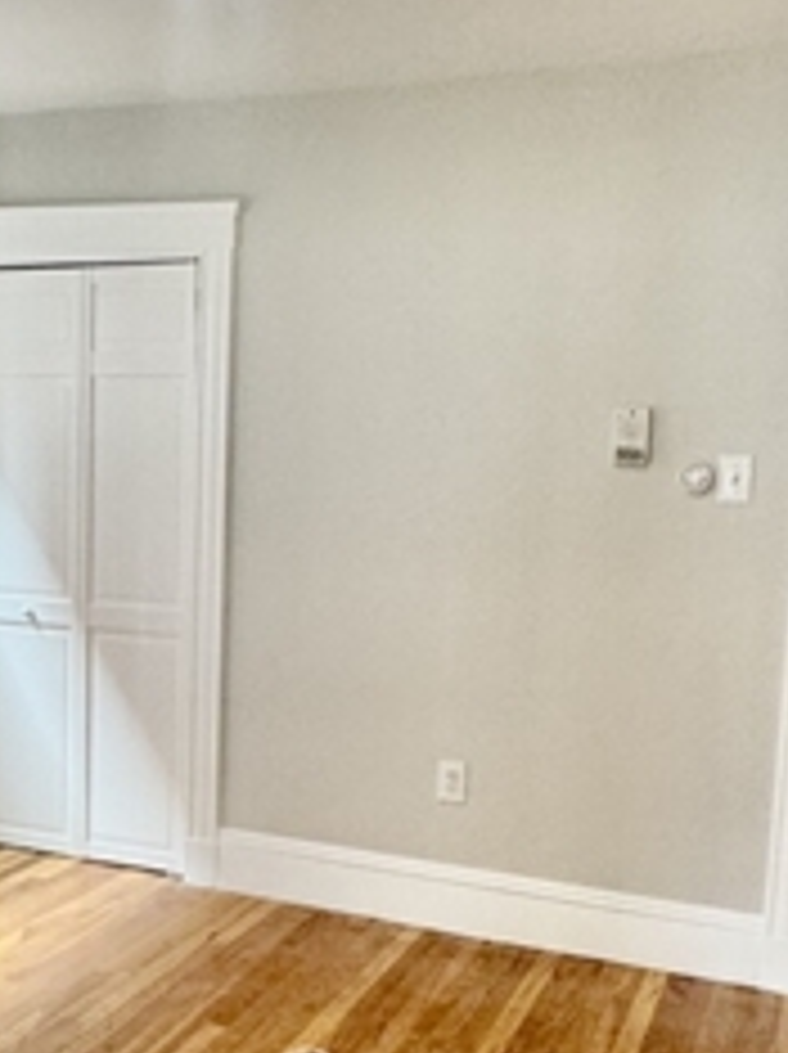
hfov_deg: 30.7
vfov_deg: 41.1
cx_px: 158
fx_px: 1399
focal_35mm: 46
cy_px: 626
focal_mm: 2.22
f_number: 2.2
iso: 250
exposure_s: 1/120
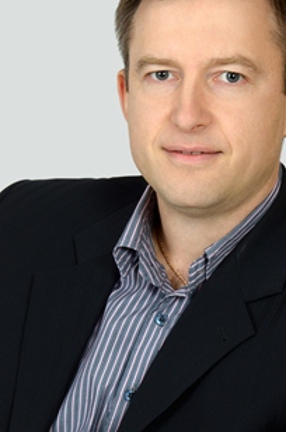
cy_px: 220
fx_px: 2774
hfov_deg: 5.9
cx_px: 209
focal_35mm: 232
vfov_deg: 8.9
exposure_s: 1/200
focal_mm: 105
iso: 200
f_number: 11
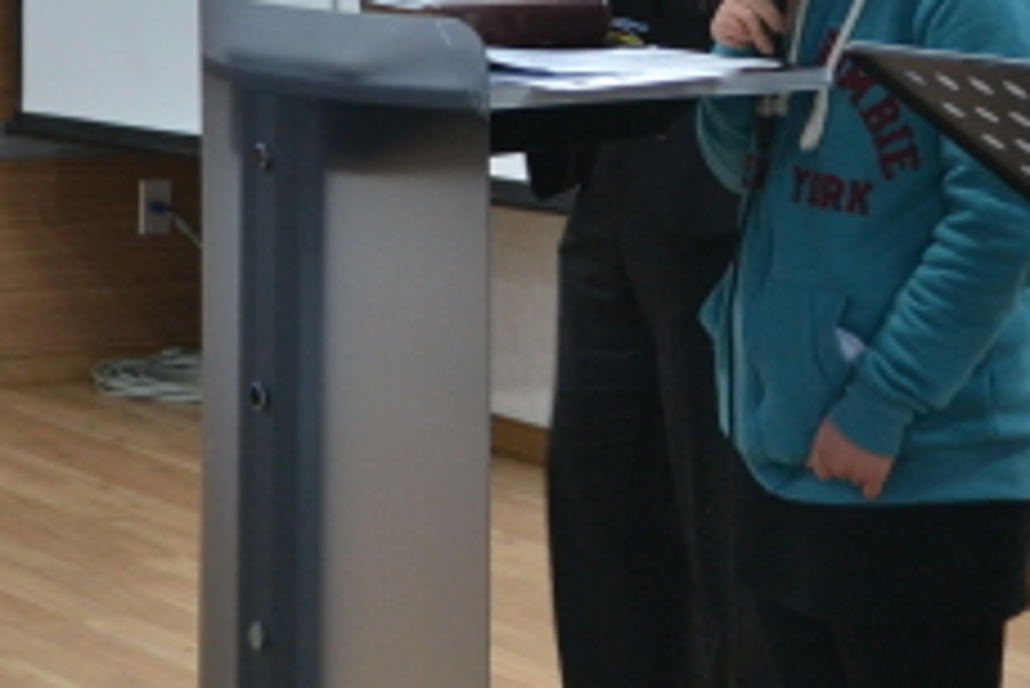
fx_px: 4437
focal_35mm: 155
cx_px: 783
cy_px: -371
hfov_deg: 13.2
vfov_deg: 8.6
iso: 500
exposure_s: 1/15
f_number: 4.8
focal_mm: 32
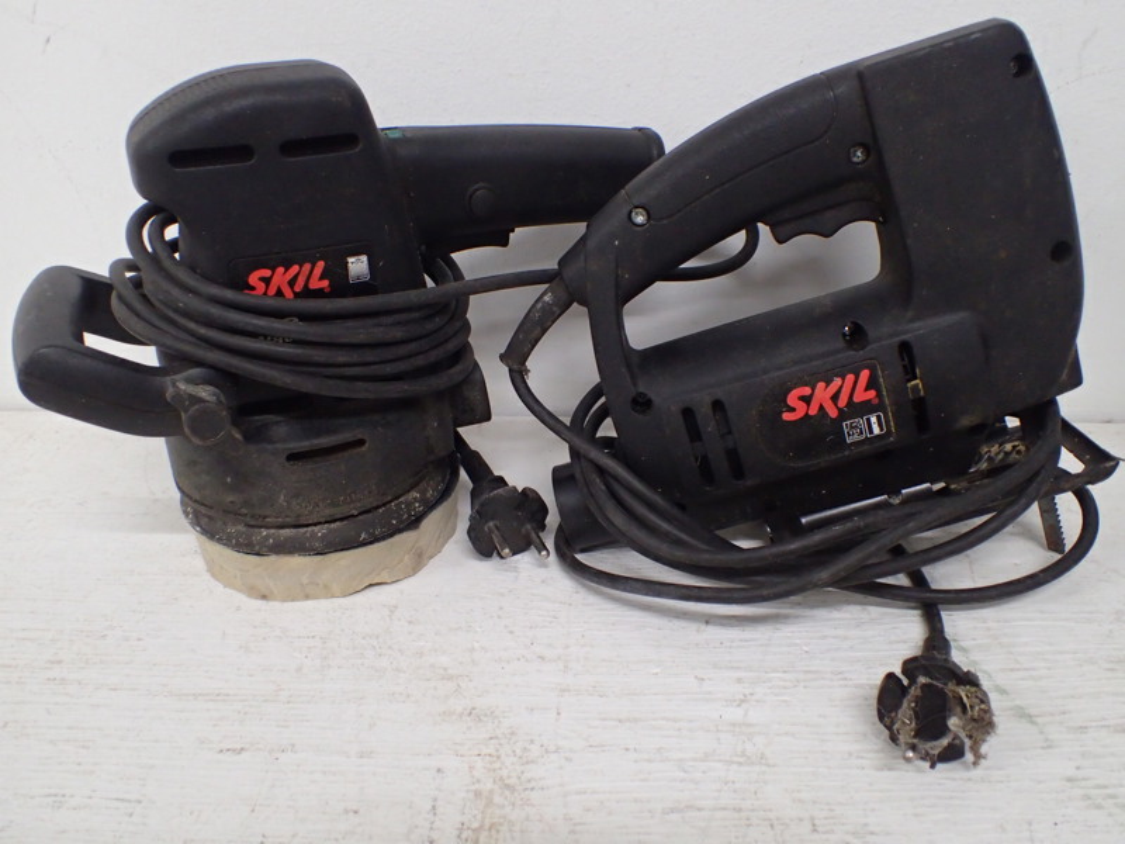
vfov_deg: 46.8
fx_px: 975
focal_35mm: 30
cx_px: 562
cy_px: 422
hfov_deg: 60.0
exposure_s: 1/125
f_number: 2.3
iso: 640
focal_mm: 5.5
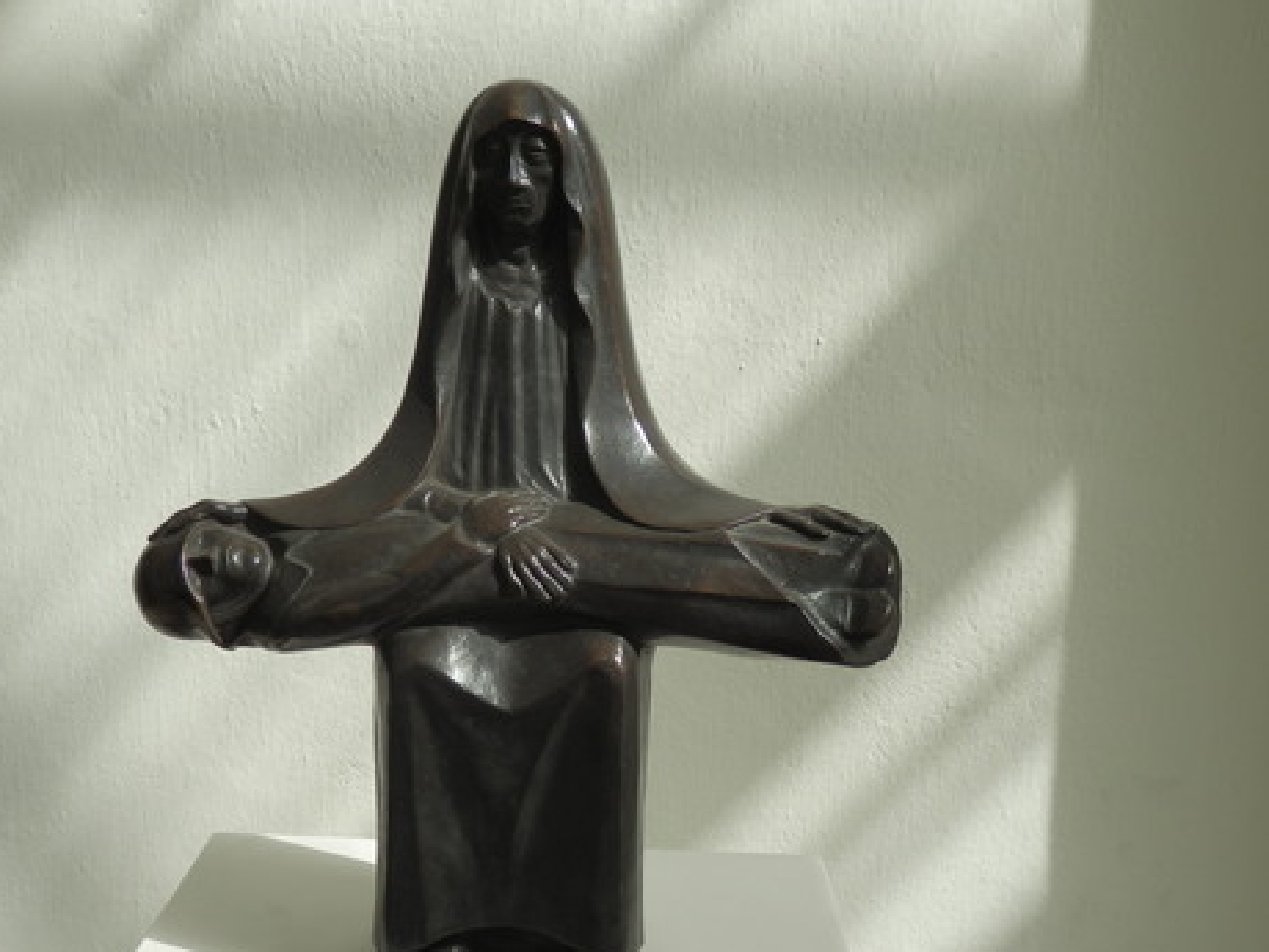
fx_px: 1723
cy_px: 553
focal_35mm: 47
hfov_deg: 40.3
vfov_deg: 30.8
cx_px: 530
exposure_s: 1/250
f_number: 3.7
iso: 80
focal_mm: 7.3
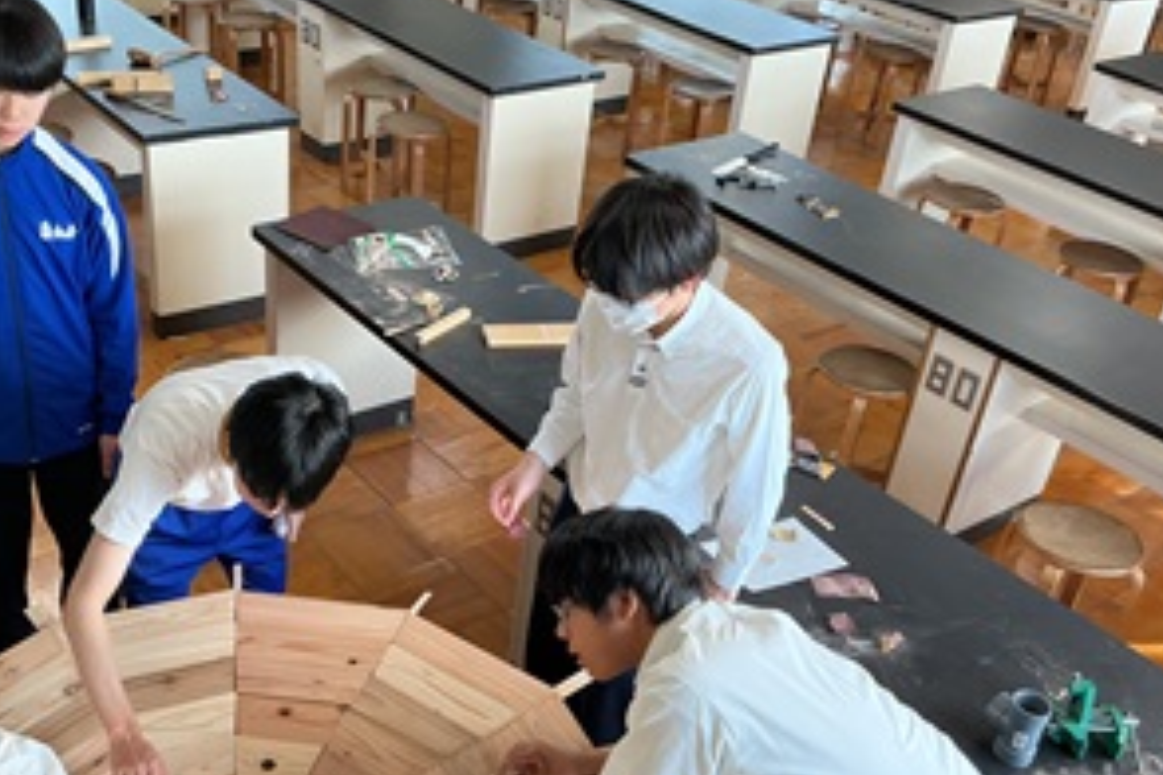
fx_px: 1324
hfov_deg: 47.3
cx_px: 498
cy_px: 474
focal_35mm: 41
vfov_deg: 32.5
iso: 50
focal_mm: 3
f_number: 1.8
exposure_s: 1/120
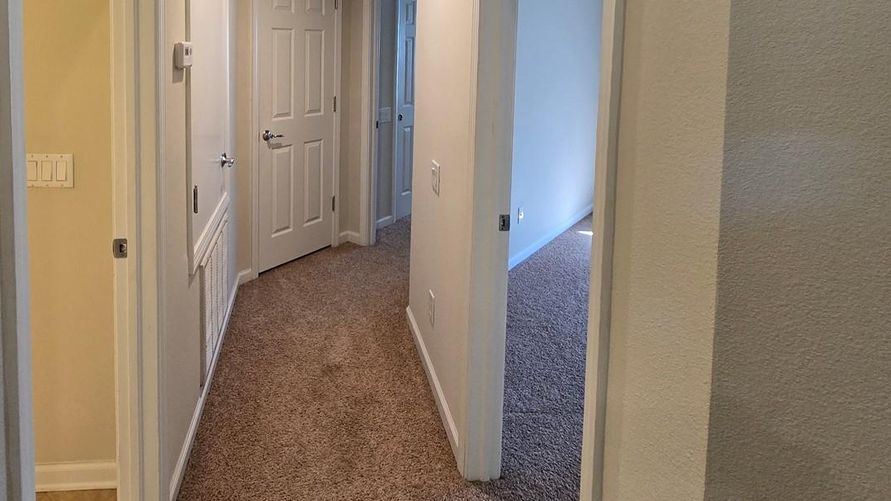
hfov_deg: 82.7
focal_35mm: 21
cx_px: 352
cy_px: 86
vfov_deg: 49.8
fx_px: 496
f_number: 2.2
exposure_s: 1/60
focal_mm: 2.2
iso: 250
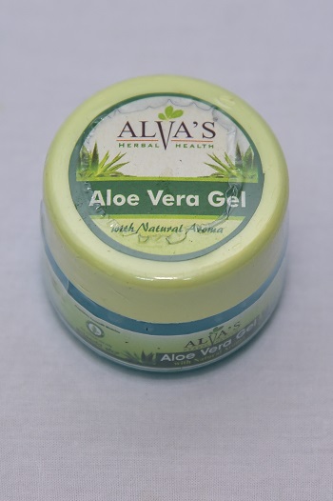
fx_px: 1667
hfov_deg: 11.4
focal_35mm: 120
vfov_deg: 17.1
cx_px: 166
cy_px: 250
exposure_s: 1/200
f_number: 5
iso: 1600
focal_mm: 120
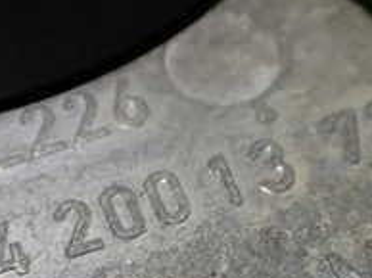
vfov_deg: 15.6
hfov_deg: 21.0
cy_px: 276
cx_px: 125
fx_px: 998
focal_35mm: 93
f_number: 2.3
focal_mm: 5.4
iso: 100
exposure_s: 1/160
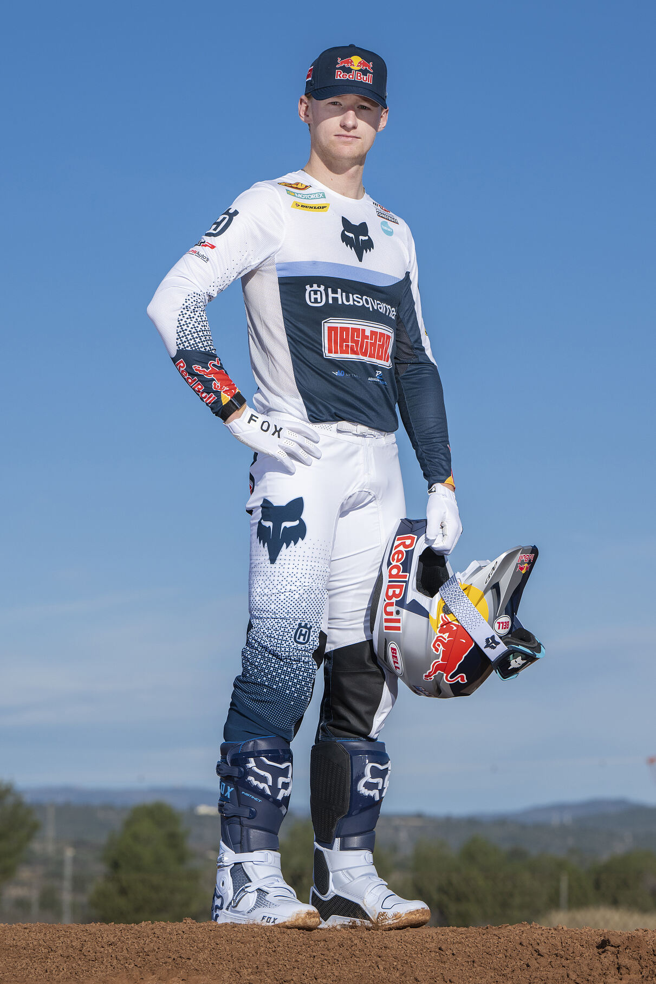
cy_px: 492
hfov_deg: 11.4
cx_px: 328
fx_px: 3279
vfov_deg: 17.1
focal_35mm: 120
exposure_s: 1/1600
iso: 200
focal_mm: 120
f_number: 6.3
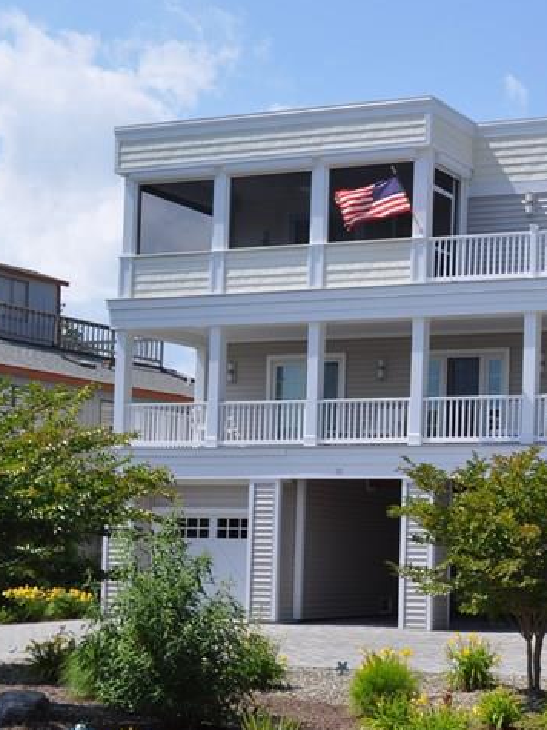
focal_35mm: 66
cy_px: 521
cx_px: 742
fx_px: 1391
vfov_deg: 29.1
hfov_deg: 20.1
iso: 200
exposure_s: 1/400
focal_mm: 20
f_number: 10
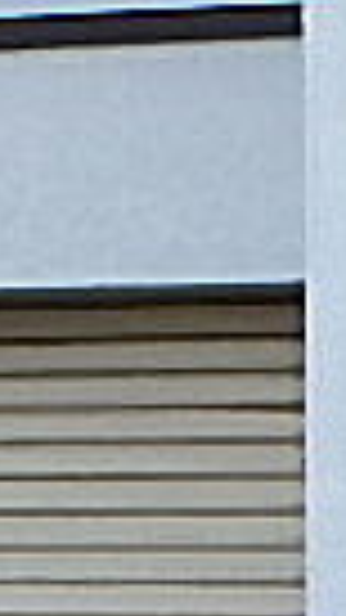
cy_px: 603
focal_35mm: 107
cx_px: 768
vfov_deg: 19.5
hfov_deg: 10.2
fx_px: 1746
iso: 125
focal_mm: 3.7
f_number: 3.5
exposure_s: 1/400
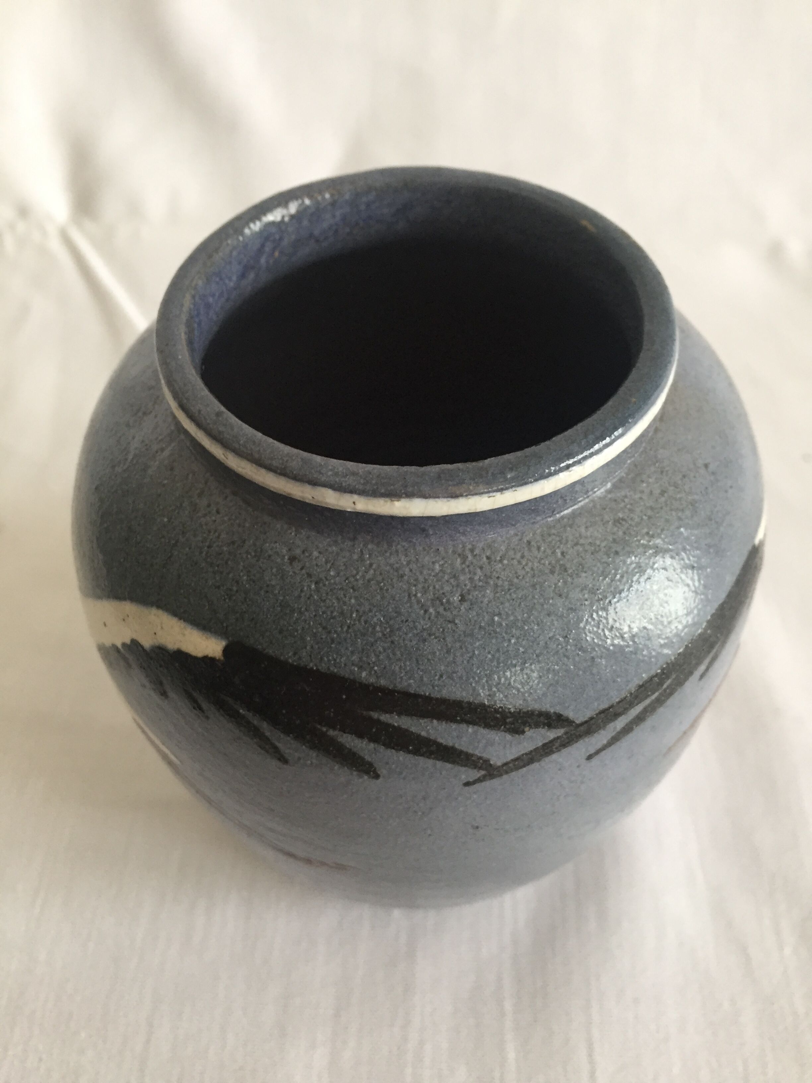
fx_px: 907
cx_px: 406
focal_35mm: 29
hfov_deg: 48.2
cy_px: 542
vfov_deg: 61.7
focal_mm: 4.15
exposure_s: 1/33
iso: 160
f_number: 2.2
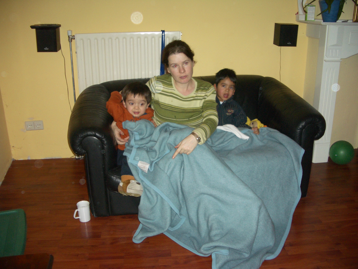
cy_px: 134
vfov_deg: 40.7
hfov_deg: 52.6
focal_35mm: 35
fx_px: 362
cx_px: 179
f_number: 2.6
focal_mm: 5.8
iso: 100
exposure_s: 1/60
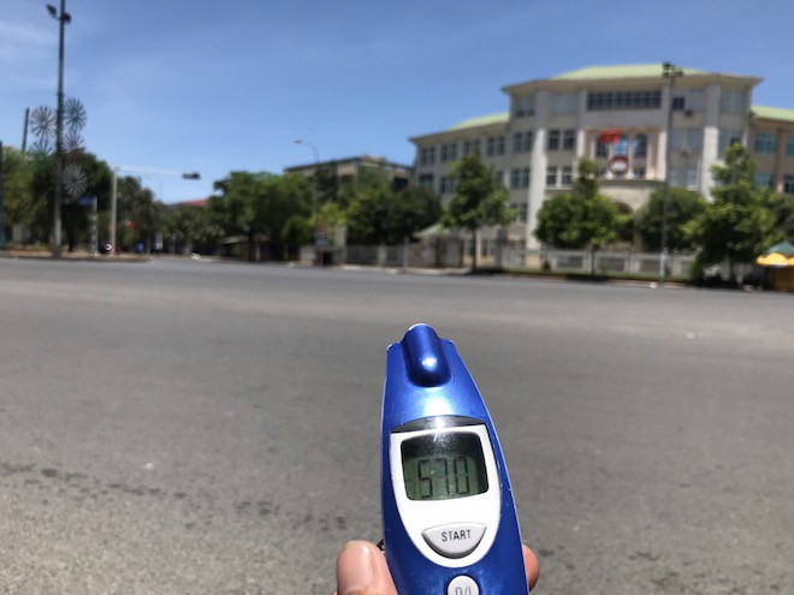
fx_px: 642
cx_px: 397
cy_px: 298
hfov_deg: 63.4
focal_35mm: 28
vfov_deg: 49.7
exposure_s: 1/2817
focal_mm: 3.99
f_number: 1.8
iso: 20
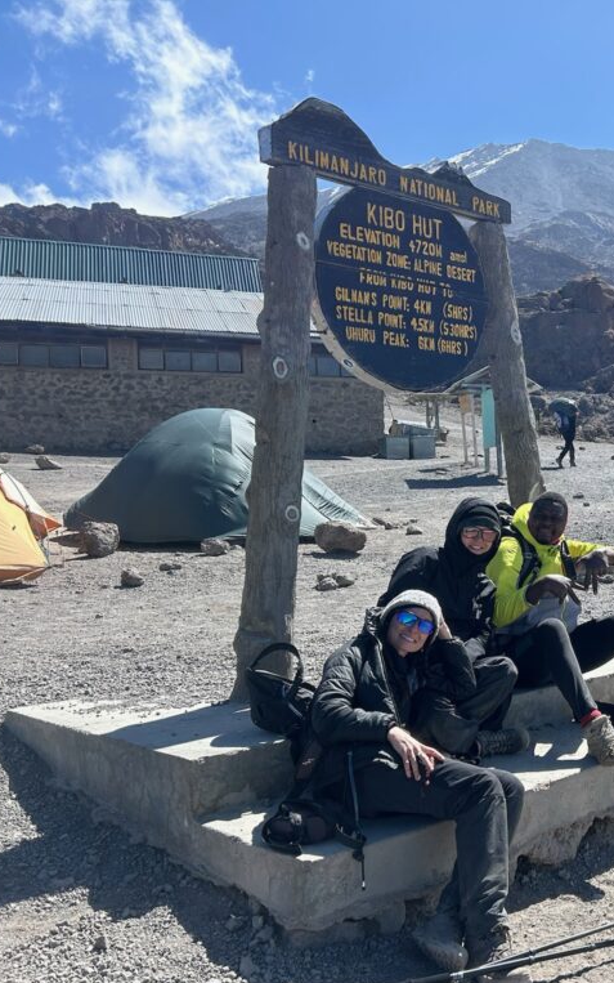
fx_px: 990
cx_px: 622
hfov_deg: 31.7
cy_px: 493
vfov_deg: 52.7
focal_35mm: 37
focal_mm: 5.7
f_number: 1.5
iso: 50
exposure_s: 1/2915
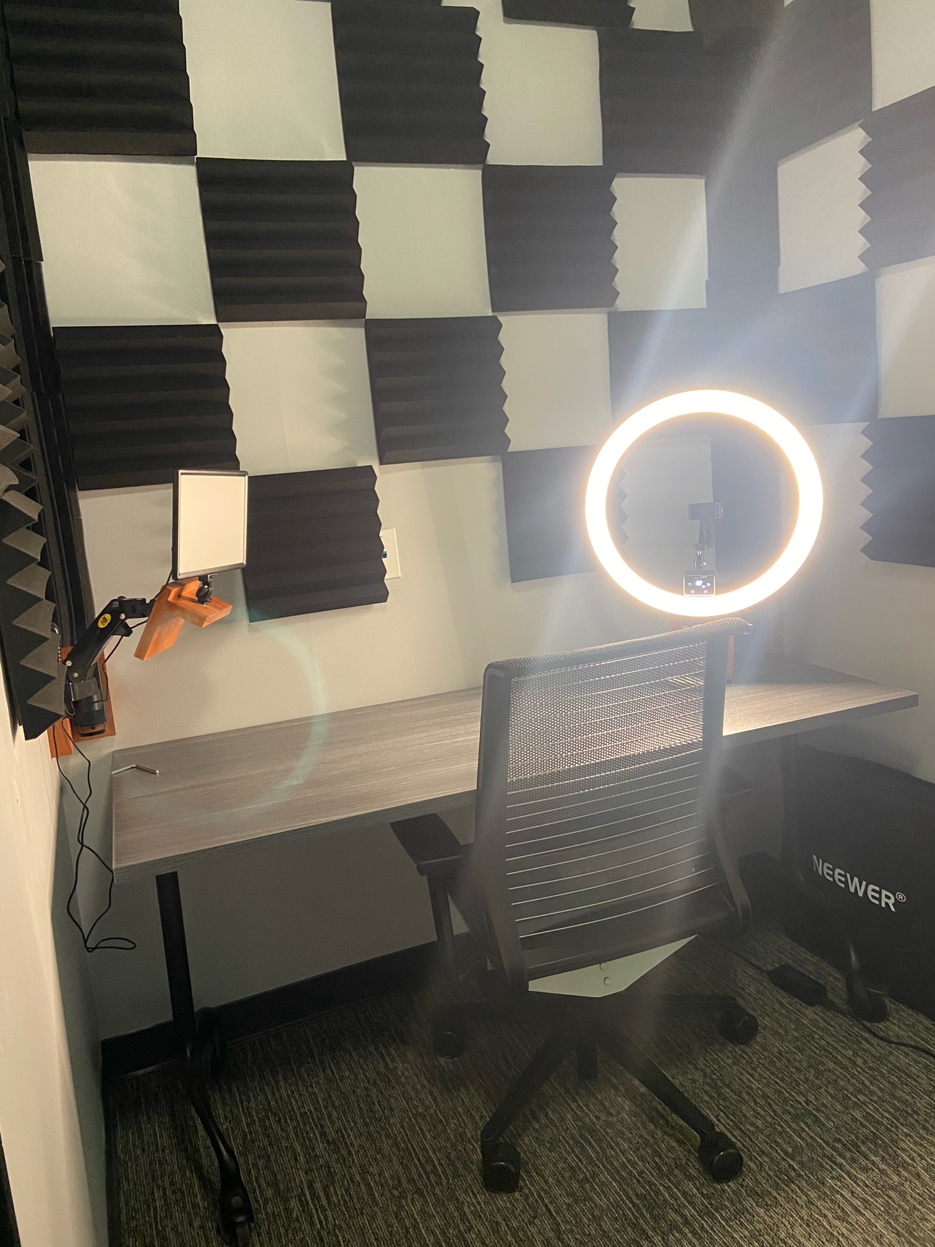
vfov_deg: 67.3
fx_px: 936
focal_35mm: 26
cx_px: 468
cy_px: 624
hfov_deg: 53.1
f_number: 1.8
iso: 500
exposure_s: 1/54
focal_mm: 4.25
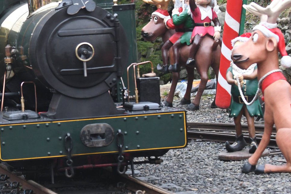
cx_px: 18
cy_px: 28
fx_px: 1811
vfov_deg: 6.1
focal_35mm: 224
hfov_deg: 9.1
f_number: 3.2
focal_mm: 70
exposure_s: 1/160
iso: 1250
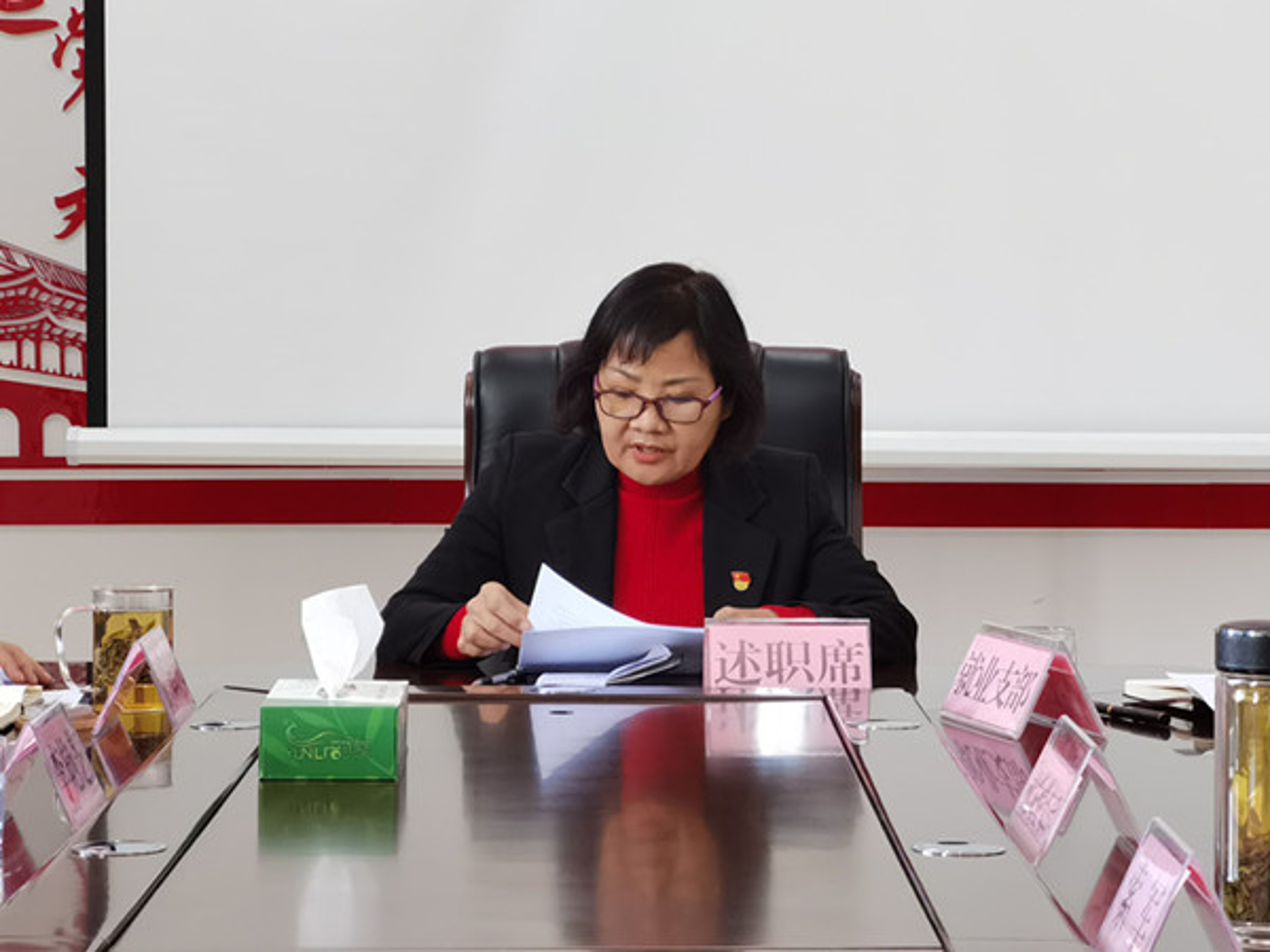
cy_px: 476
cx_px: 635
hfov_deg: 18.2
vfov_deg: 13.7
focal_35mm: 108
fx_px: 3962
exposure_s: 1/50
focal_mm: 7.48
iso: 200
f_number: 2.4
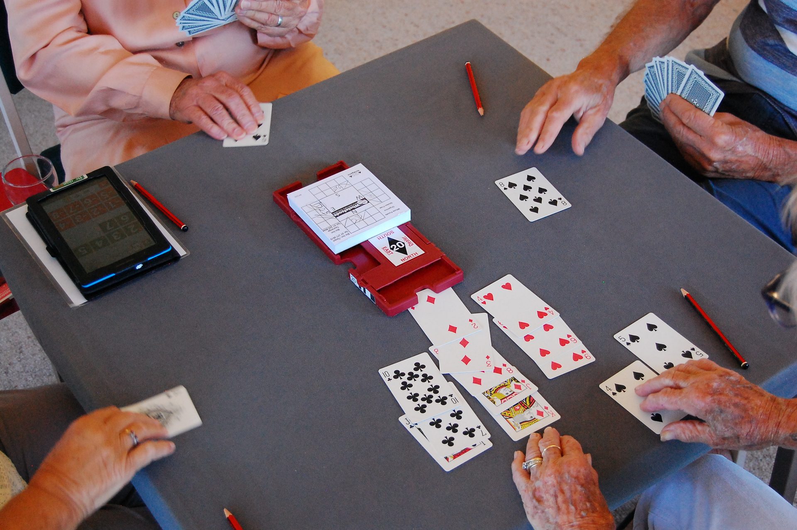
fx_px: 1327
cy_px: 265
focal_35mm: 60
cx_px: 398
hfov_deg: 33.4
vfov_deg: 22.6
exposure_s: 1/80
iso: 1600
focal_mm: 40
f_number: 5
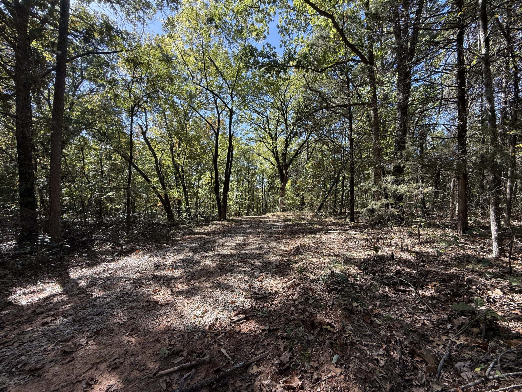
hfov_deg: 102.1
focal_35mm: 14
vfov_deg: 85.7
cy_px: 196
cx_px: 261
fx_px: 211
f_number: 2.2
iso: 64
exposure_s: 1/294
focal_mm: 2.22
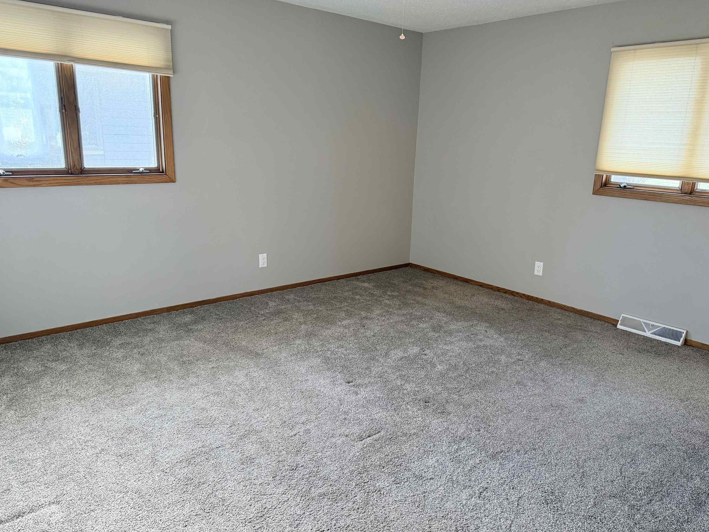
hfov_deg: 69.4
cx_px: 364
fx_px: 512
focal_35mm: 25
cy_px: 264
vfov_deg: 54.9
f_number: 1.78
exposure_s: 1/120
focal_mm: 6.76
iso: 320
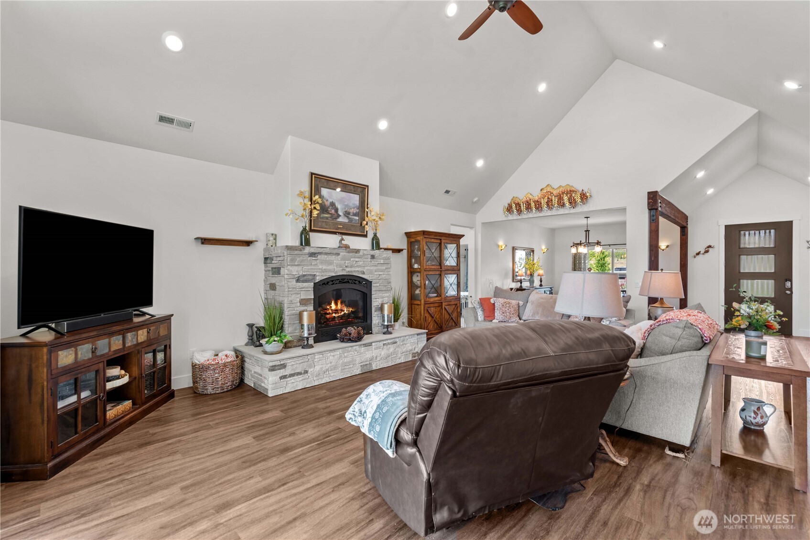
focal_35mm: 15
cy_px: 270
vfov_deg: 77.4
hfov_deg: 100.4
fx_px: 338
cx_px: 405
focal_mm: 15
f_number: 8
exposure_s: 1/2
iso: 200
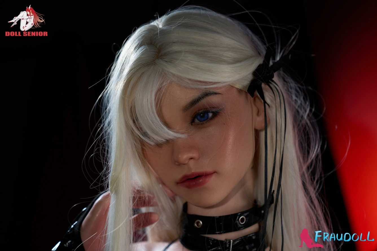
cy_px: 126
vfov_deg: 19.4
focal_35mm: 70
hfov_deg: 28.9
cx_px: 188
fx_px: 733
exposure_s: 1/200
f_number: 2.8
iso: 100
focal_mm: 70
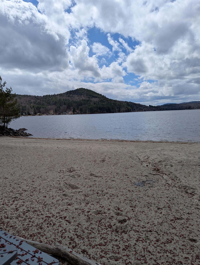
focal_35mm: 24
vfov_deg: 71.5
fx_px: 184
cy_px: 132
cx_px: 100
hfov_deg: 56.9
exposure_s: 1/5155
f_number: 1.85
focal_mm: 6.81
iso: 41
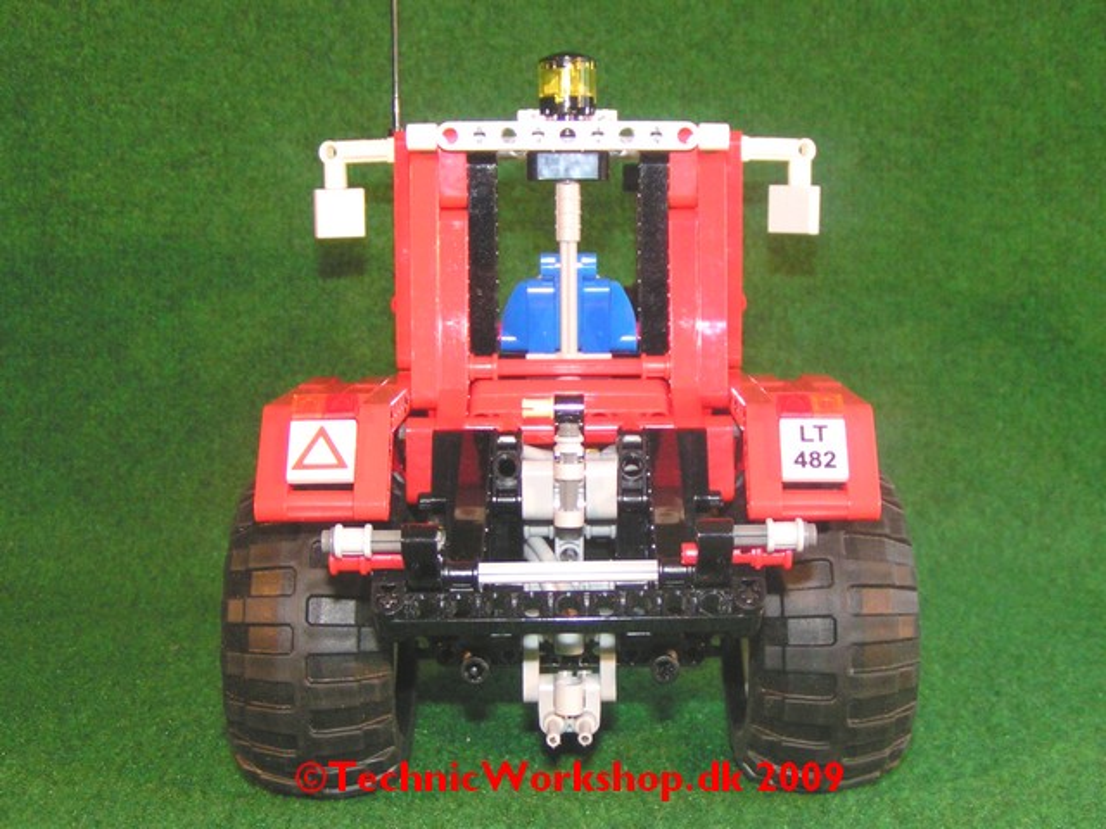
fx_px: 1214
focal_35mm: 38
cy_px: 414
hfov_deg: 49.0
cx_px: 553
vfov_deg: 37.7
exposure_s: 1/40
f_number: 2.8
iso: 200
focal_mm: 5.8
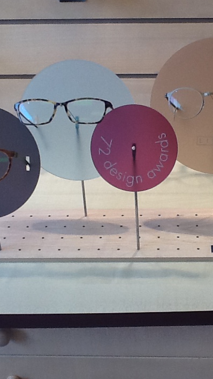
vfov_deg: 32.4
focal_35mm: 65
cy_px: 187
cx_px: 163
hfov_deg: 18.4
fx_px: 653
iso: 40
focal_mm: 2.03
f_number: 2.4
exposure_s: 1/132
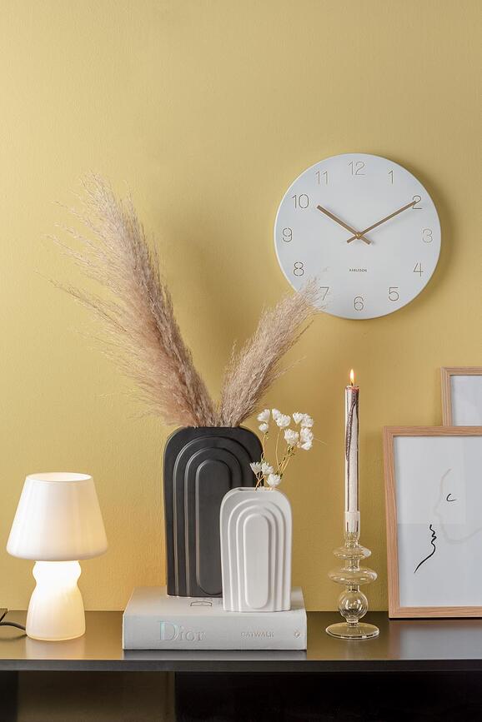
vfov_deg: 33.4
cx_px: 241
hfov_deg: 22.6
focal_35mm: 60
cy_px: 361
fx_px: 1205
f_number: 13
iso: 200
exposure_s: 1/10
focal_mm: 60
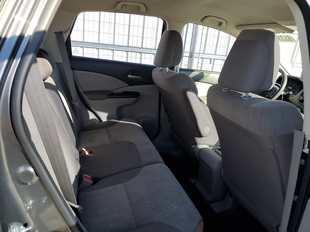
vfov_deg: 53.1
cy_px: 116
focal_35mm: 26
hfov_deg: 67.3
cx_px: 155
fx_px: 233
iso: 50
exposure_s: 1/455
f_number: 1.5
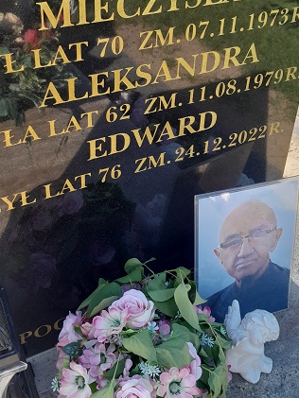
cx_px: 111
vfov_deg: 44.7
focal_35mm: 41
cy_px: 116
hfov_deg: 35.0
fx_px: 472
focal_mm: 4
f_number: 1.8
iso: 40
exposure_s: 1/100
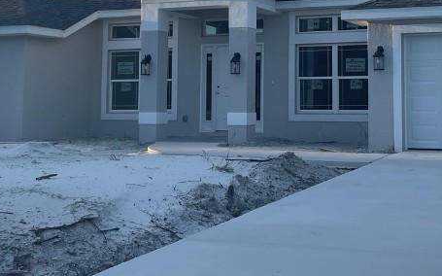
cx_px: 311
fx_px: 747
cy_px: 44
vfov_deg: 20.6
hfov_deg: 32.6
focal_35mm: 62
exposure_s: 1/1350
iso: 32
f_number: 1.6
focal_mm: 4.2
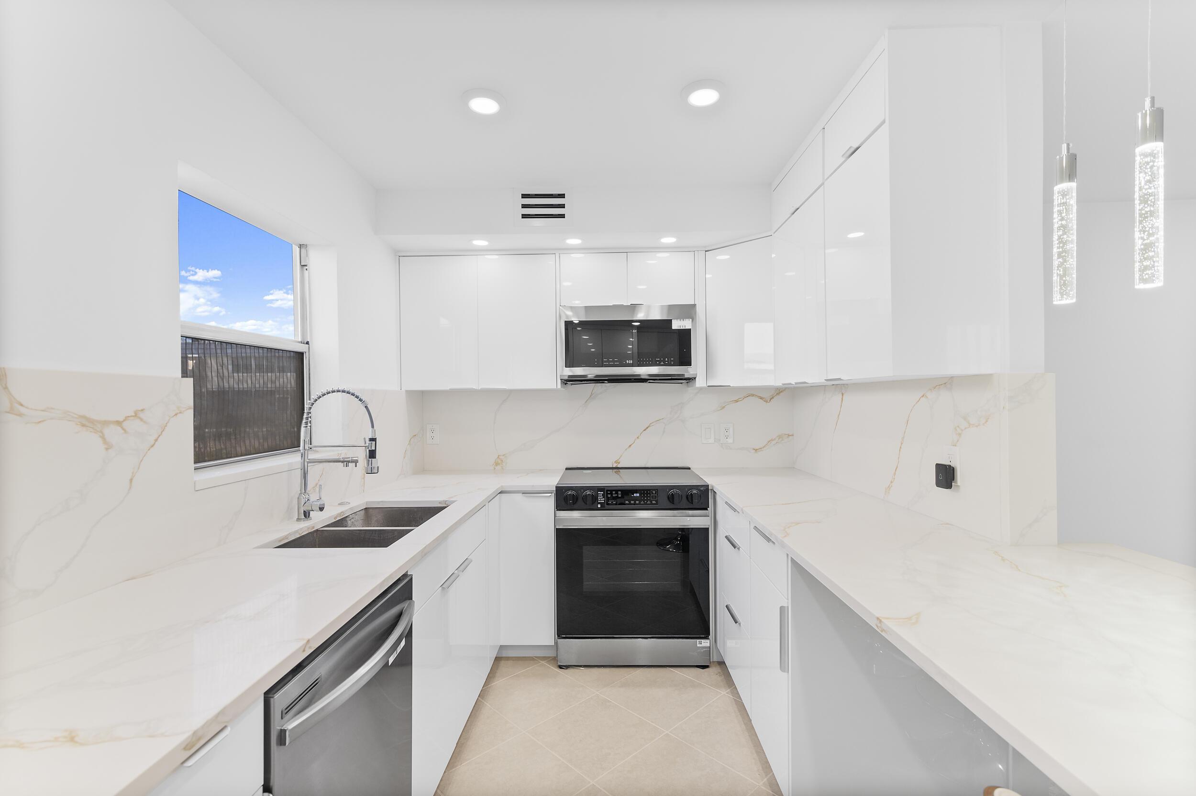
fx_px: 531
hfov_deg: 96.8
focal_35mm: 16
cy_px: 398
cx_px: 598
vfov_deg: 73.7
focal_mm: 16
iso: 400
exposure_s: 1/13
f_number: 8
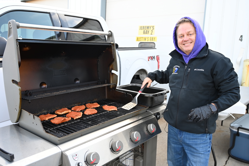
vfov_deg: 42.3
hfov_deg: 60.3
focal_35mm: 31
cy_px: 83
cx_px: 124
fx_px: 214
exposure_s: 1/250
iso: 360
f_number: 4
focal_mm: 31
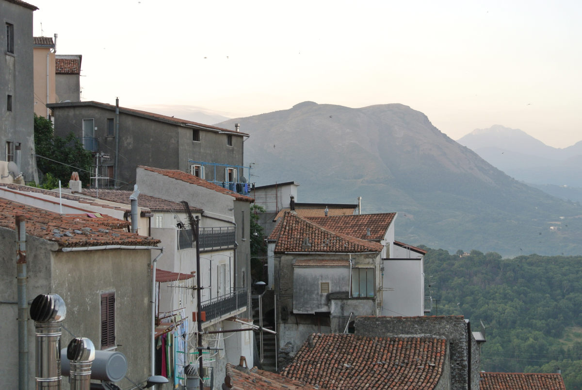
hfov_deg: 29.2
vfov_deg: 19.8
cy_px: 195
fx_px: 1117
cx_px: 291
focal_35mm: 69
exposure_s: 1/100
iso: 200
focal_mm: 25.9
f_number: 5.3
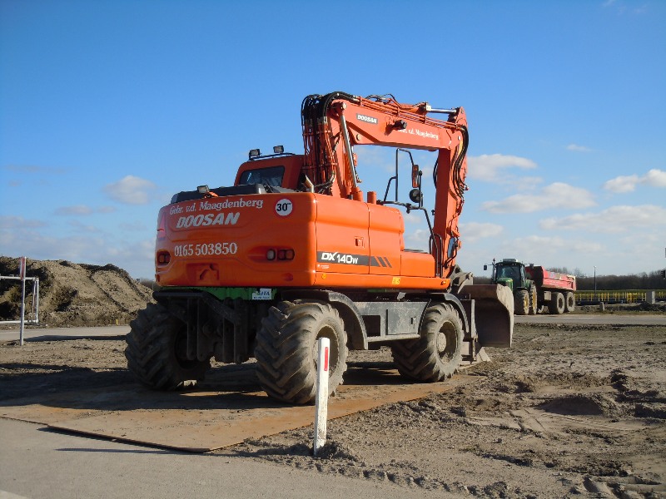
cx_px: 333
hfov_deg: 47.9
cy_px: 250
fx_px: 750
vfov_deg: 36.8
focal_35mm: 39
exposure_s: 1/1000
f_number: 3.7
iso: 100
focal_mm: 7.1
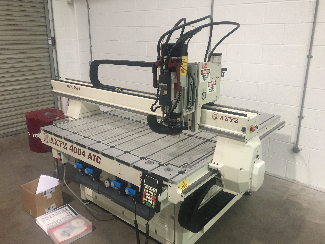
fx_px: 272
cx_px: 162
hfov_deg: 61.7
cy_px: 122
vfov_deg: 48.2
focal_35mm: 29
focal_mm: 4.15
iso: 125
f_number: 2.2
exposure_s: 1/10
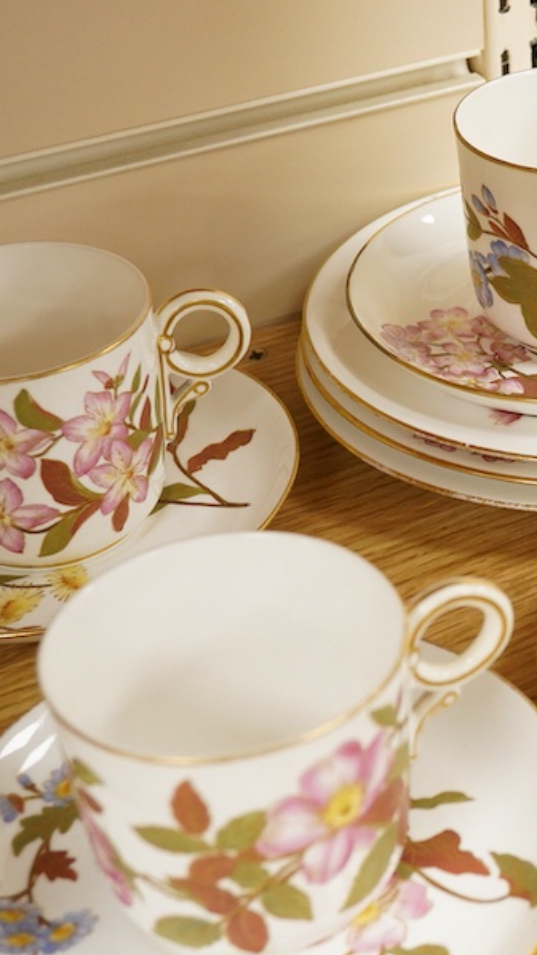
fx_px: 1799
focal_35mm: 71
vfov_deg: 29.8
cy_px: 478
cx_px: 580
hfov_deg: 16.5
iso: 2500
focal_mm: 30
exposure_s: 1/160
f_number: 9
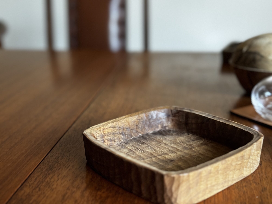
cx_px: 136
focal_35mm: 48
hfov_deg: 39.7
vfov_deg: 30.3
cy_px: 102
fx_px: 377
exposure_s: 1/30
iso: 640
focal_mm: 6.76
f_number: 1.78
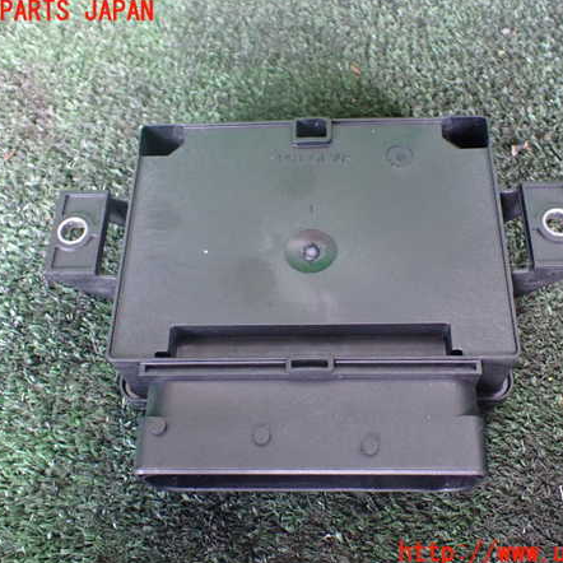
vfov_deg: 46.0
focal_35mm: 36
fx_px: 662
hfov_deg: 46.0
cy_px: 283
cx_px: 304
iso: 800
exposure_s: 1/40
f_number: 2.3
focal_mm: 5.4
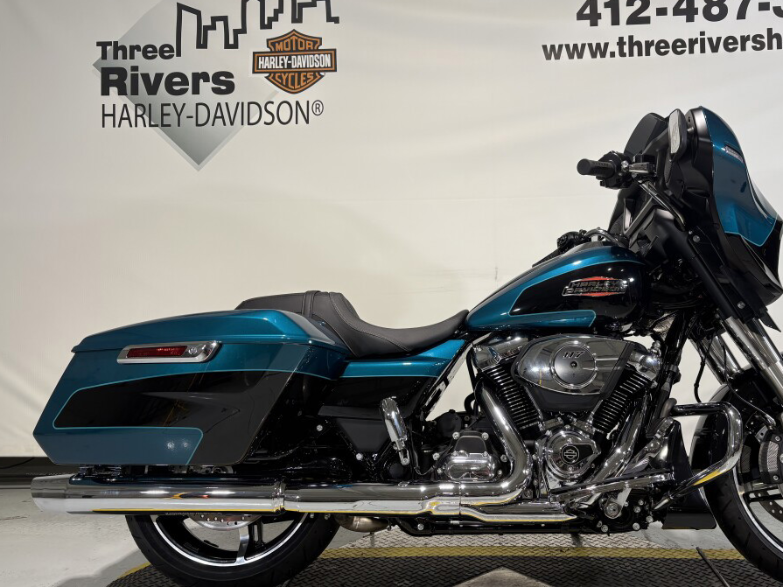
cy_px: 296
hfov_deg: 58.1
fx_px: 701
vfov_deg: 45.4
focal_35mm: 31
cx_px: 455
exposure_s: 1/120
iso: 40
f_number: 1.6
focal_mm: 5.96
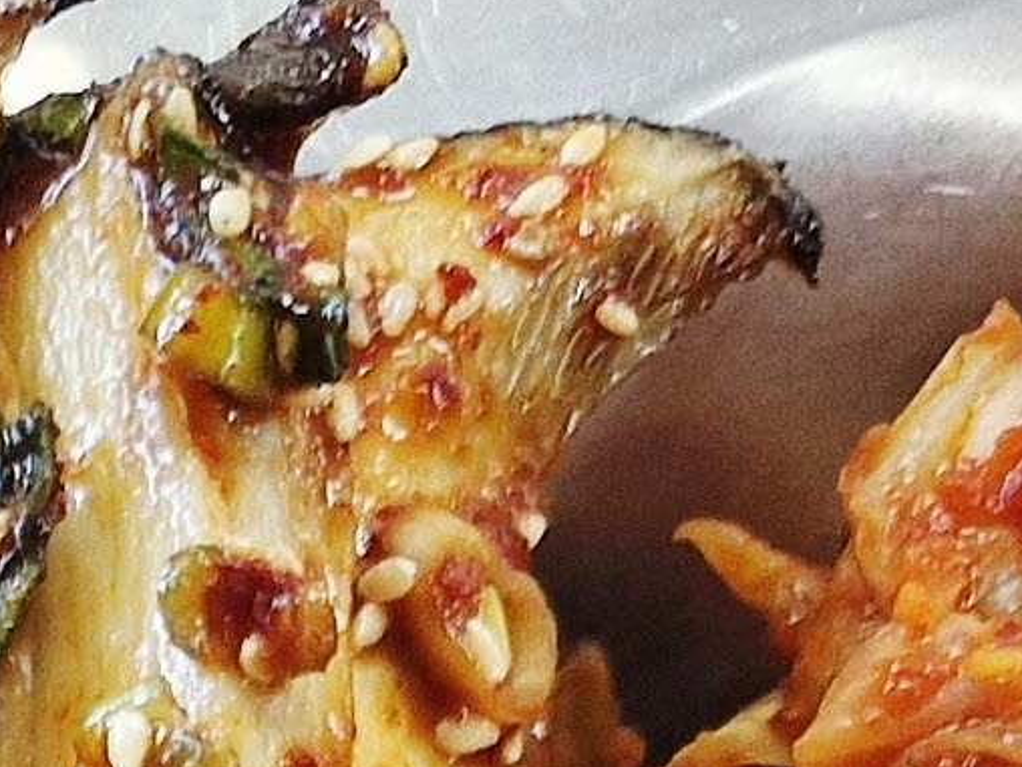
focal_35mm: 181
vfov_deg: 6.8
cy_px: 2814
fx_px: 5344
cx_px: -1034
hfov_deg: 10.1
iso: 125
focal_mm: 5.54
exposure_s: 1/120
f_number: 1.8
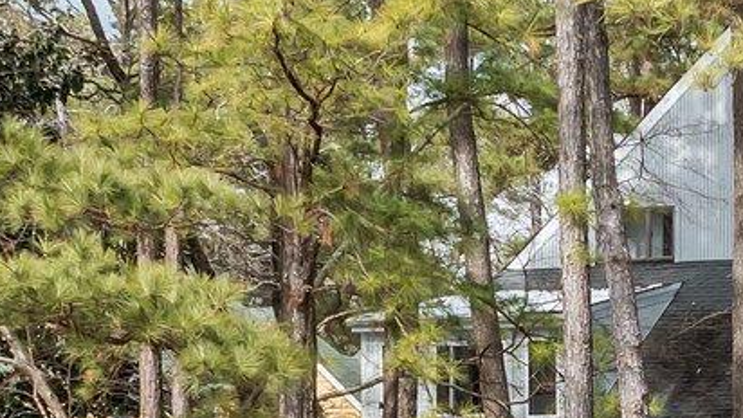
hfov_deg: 16.3
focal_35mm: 130
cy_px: 529
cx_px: 651
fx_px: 2562
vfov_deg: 9.2
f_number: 2.8
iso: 130
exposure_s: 1/800
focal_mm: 12.29
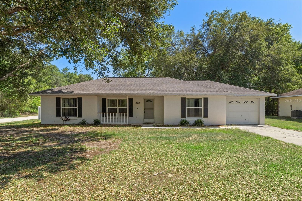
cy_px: 100
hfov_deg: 81.2
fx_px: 176
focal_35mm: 21
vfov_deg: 59.5
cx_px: 151
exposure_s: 1/200
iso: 320
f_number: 8
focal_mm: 14
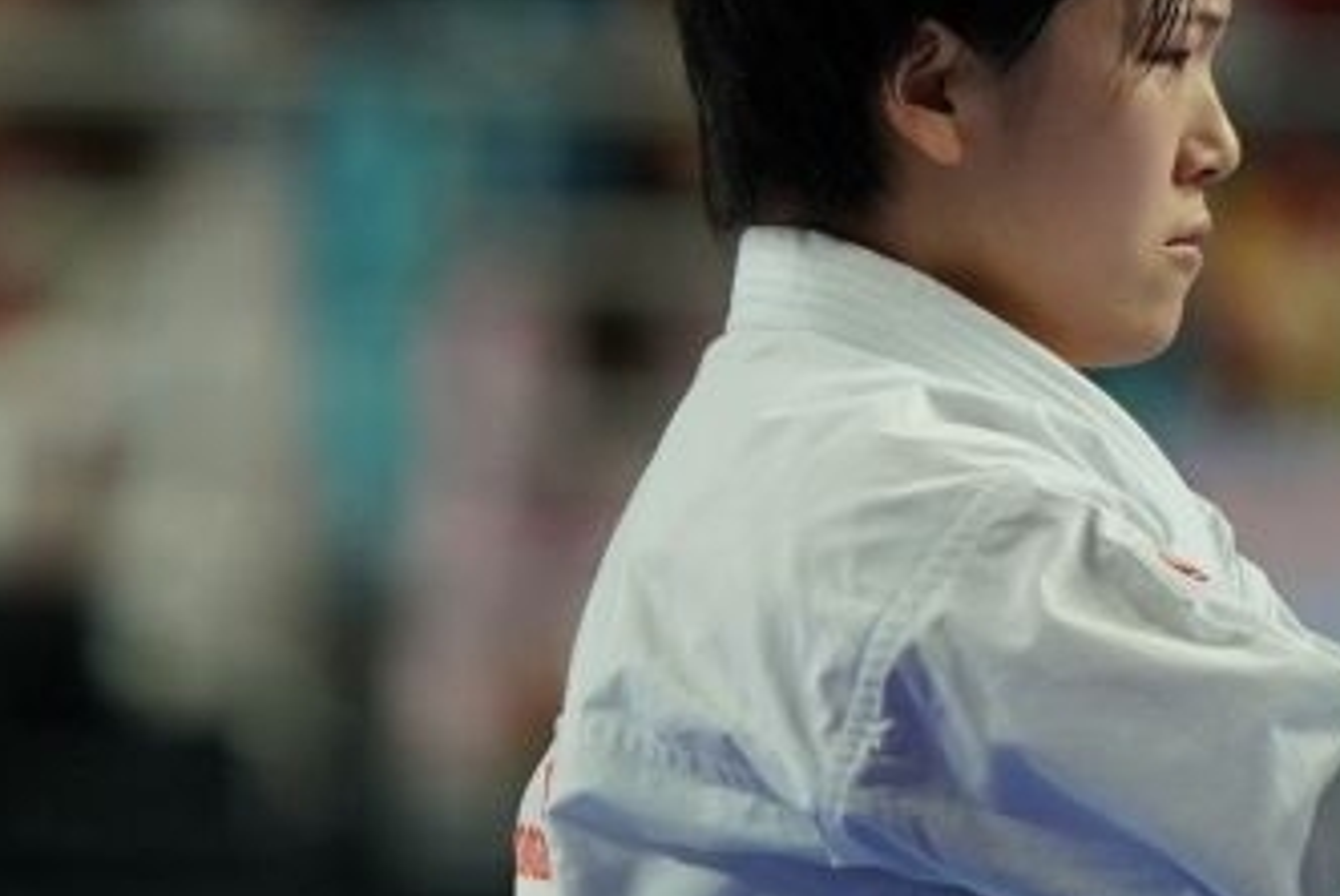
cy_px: 1429
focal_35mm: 2167
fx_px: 80729
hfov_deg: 1.0
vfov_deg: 0.6
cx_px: -848
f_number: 2.8
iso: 640
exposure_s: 1/500
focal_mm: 400
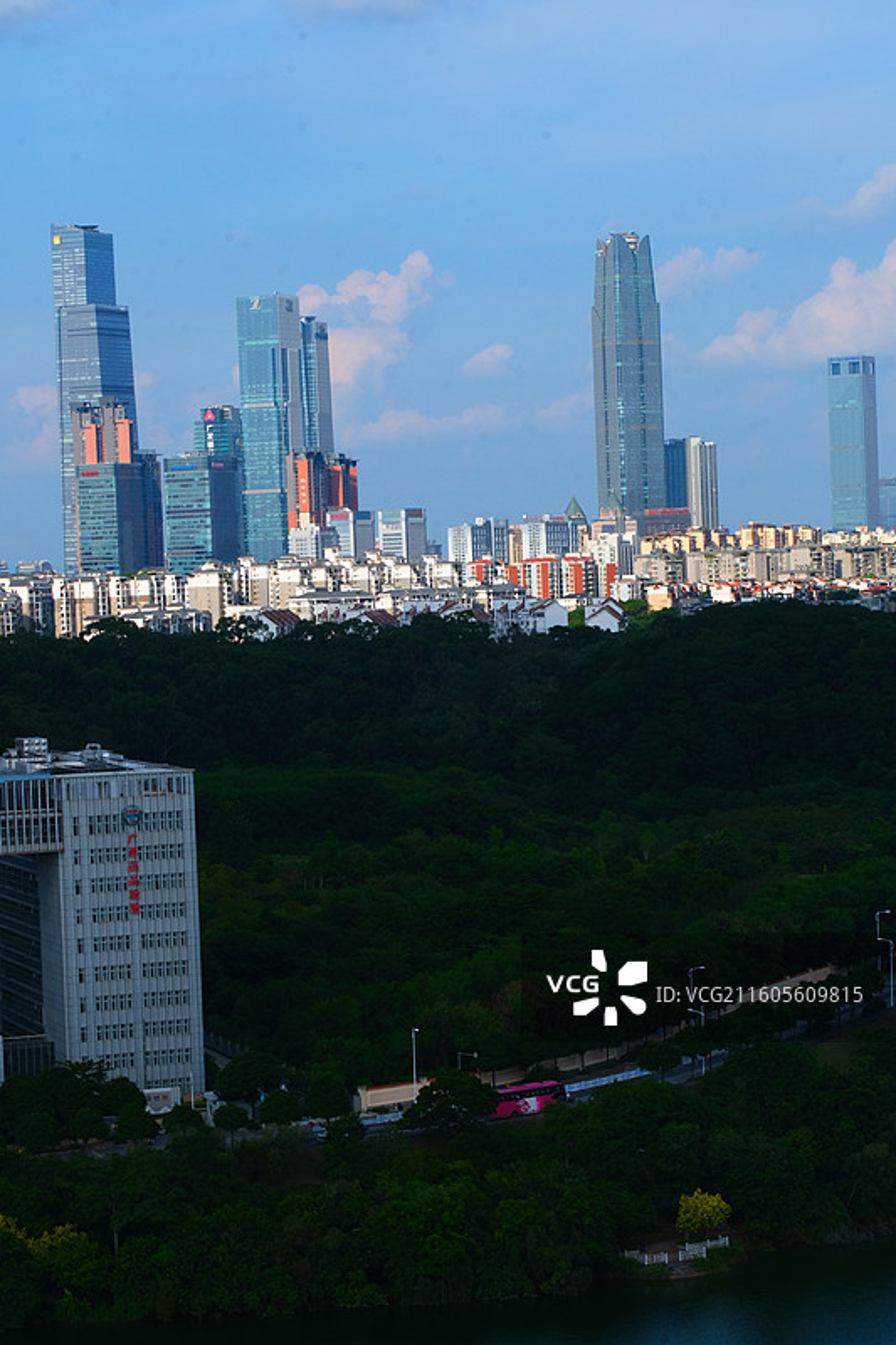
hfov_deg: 15.2
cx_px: 448
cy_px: 672
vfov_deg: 22.6
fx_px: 3361
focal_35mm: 90
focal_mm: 59.9
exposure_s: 1/170
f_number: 22
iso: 640
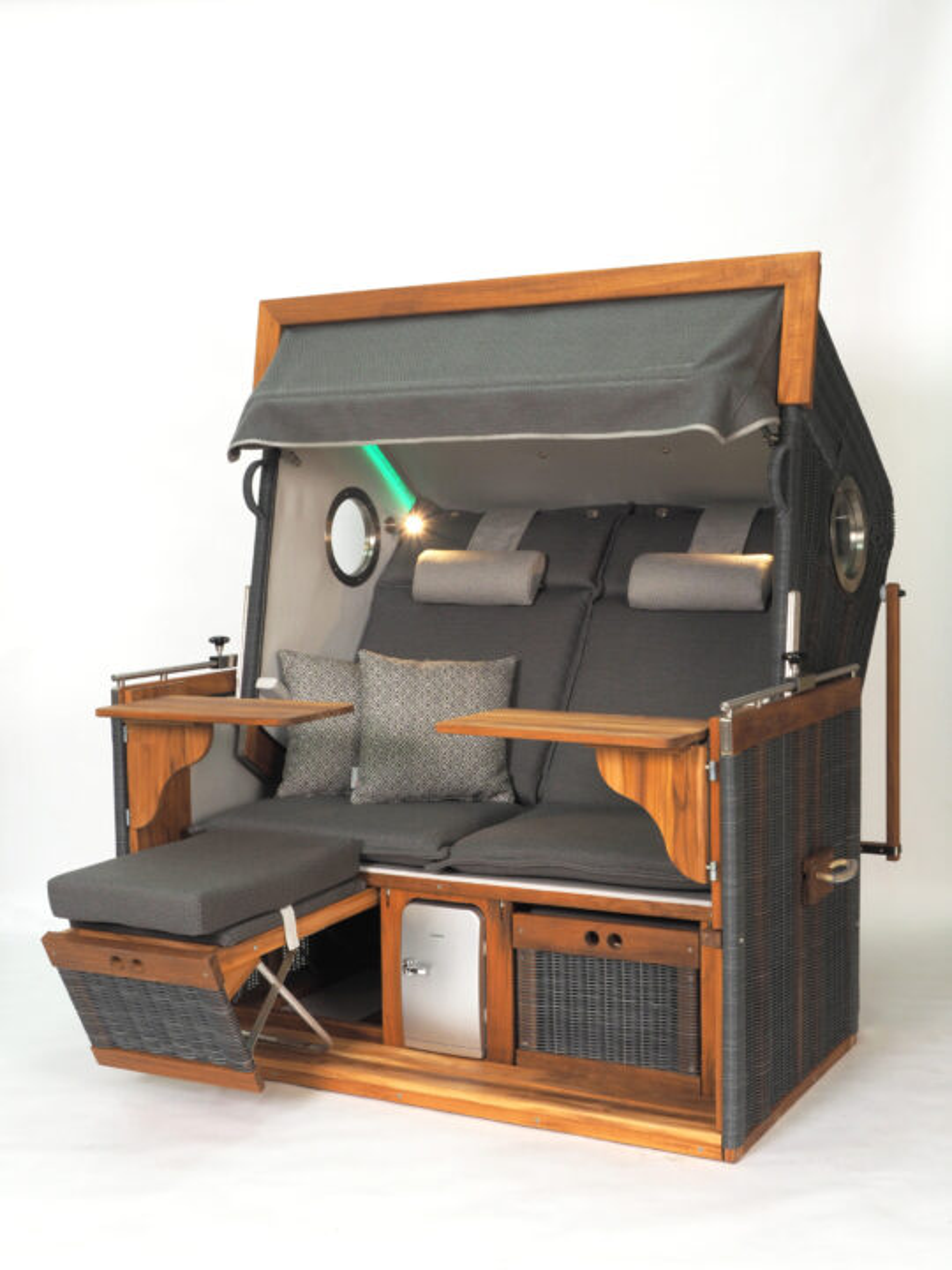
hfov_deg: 31.5
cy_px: 635
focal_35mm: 46
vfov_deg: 41.2
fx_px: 1687
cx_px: 476
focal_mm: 23
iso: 200
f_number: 8
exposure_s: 1/20
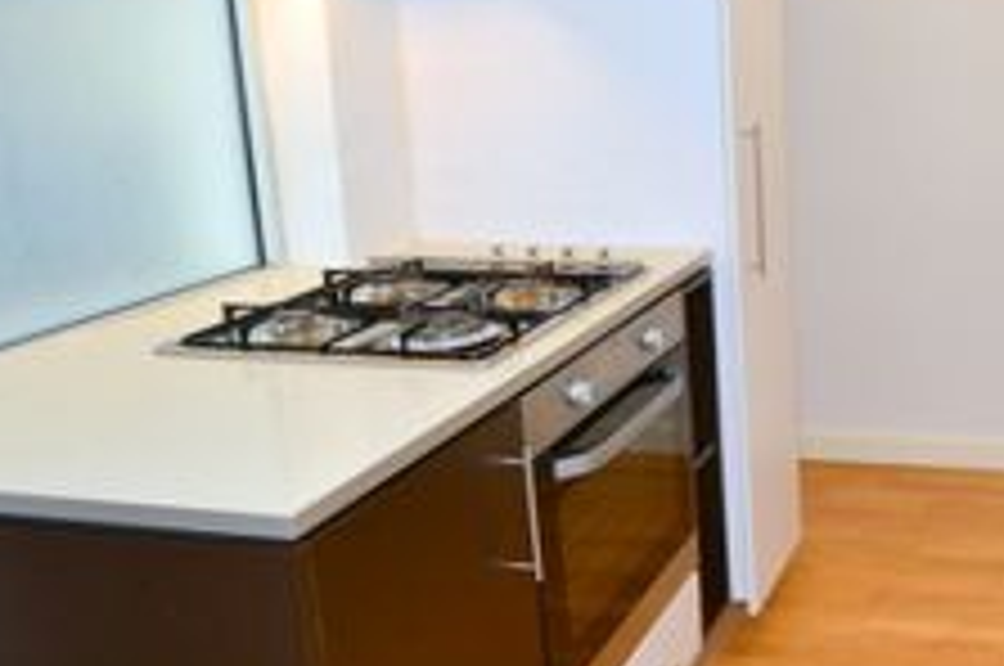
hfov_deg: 43.1
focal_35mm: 38
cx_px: 1018
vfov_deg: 34.5
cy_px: 205
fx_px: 1058
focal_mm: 18
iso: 1000
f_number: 7.1
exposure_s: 1/60
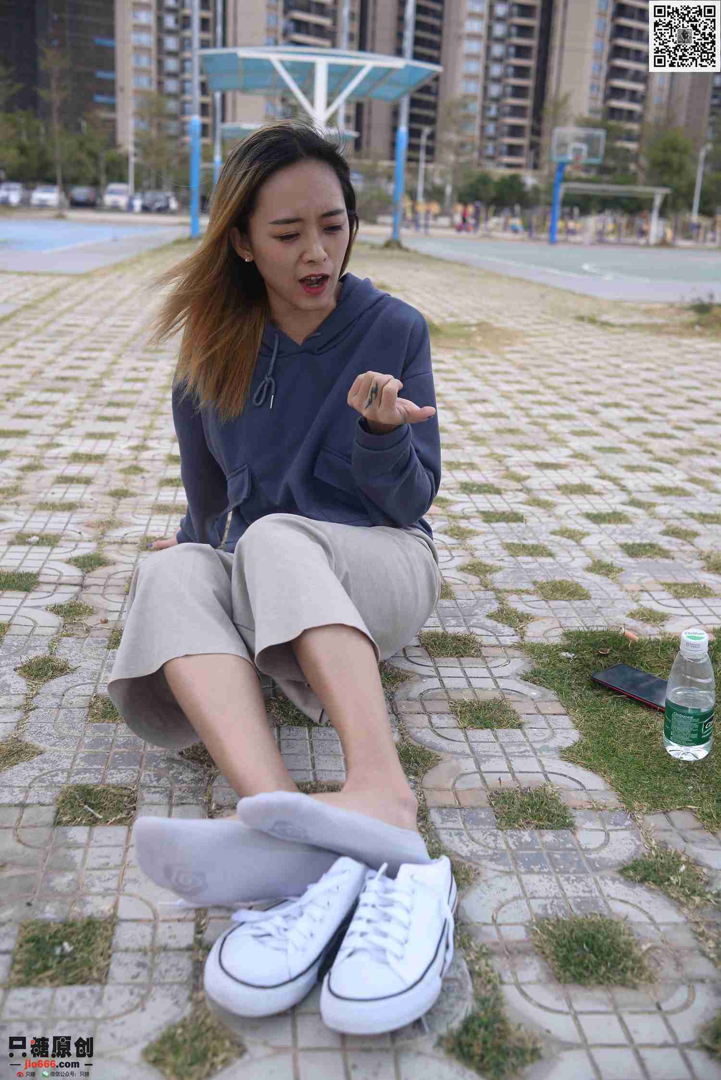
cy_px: 540
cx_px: 360
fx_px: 1050
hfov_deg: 37.9
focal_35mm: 35
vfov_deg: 54.4
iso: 400
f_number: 5.6
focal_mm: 35
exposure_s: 1/1250
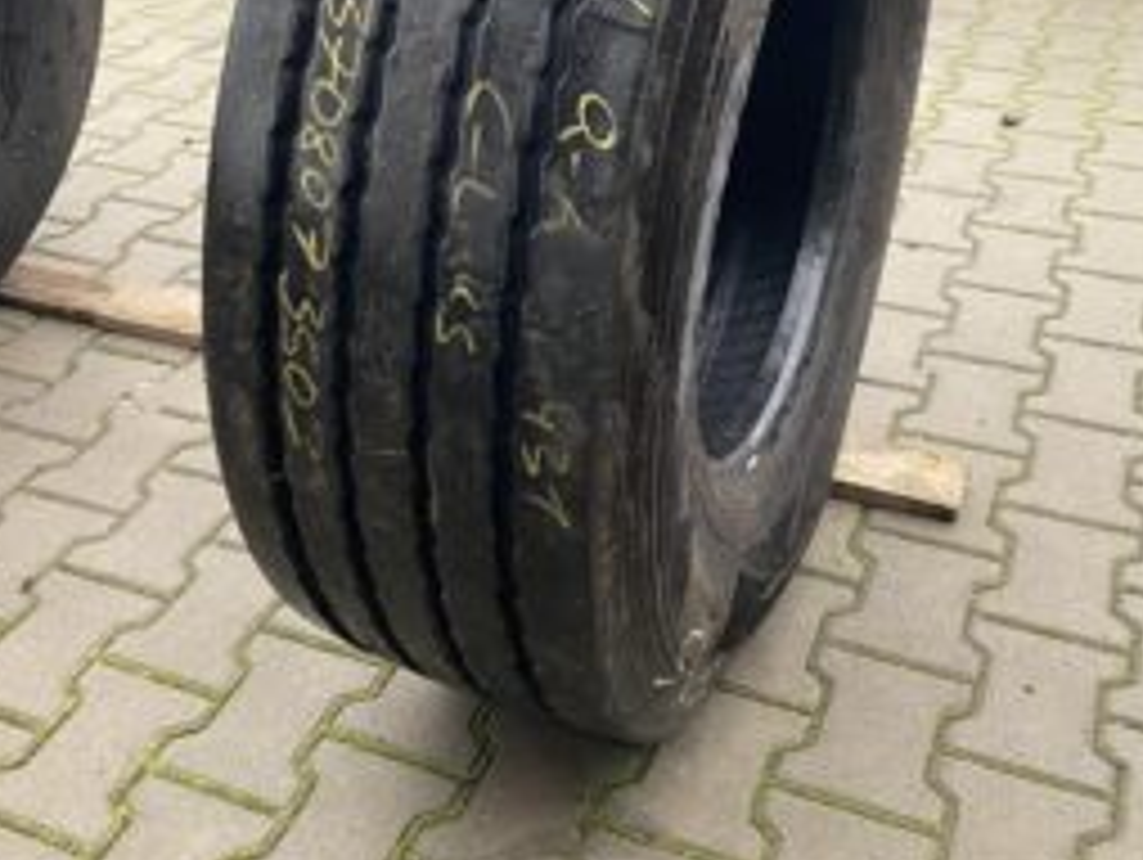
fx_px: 1454
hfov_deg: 42.9
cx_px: 572
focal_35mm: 44
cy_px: 173
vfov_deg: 32.1
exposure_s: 1/99
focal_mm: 4.25
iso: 125
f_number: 1.8
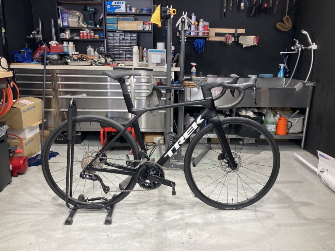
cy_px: 126
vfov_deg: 49.7
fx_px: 271
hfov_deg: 63.4
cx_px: 168
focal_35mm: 28
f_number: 1.8
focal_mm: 3.99
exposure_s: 1/50
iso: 80
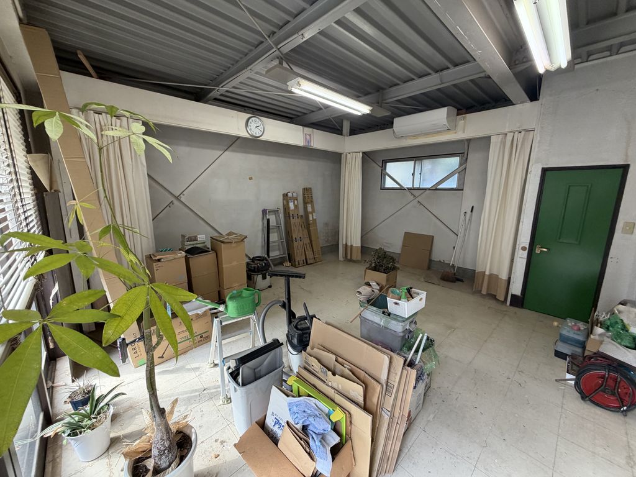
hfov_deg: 102.1
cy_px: 238
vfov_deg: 85.7
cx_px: 318
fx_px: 257
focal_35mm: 14
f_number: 2.2
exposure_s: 1/120
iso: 200
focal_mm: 2.22
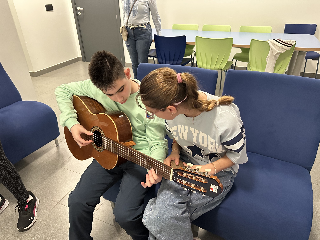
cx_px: 160
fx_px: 222
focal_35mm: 24
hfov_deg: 71.6
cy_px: 120
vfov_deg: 56.8
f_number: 1.78
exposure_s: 1/50
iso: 500
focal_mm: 6.86
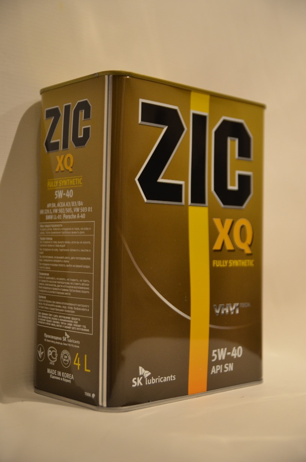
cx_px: 153
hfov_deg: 23.7
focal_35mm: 57
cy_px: 231
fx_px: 730
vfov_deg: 35.1
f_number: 4
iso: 500
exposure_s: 1/60
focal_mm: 38
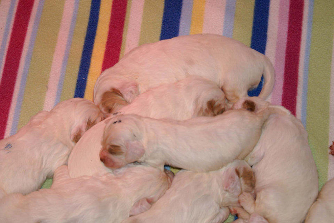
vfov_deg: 13.0
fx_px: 974
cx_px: 167
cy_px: 112
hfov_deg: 19.5
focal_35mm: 105
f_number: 5.6
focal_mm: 70
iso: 400
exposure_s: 1/125
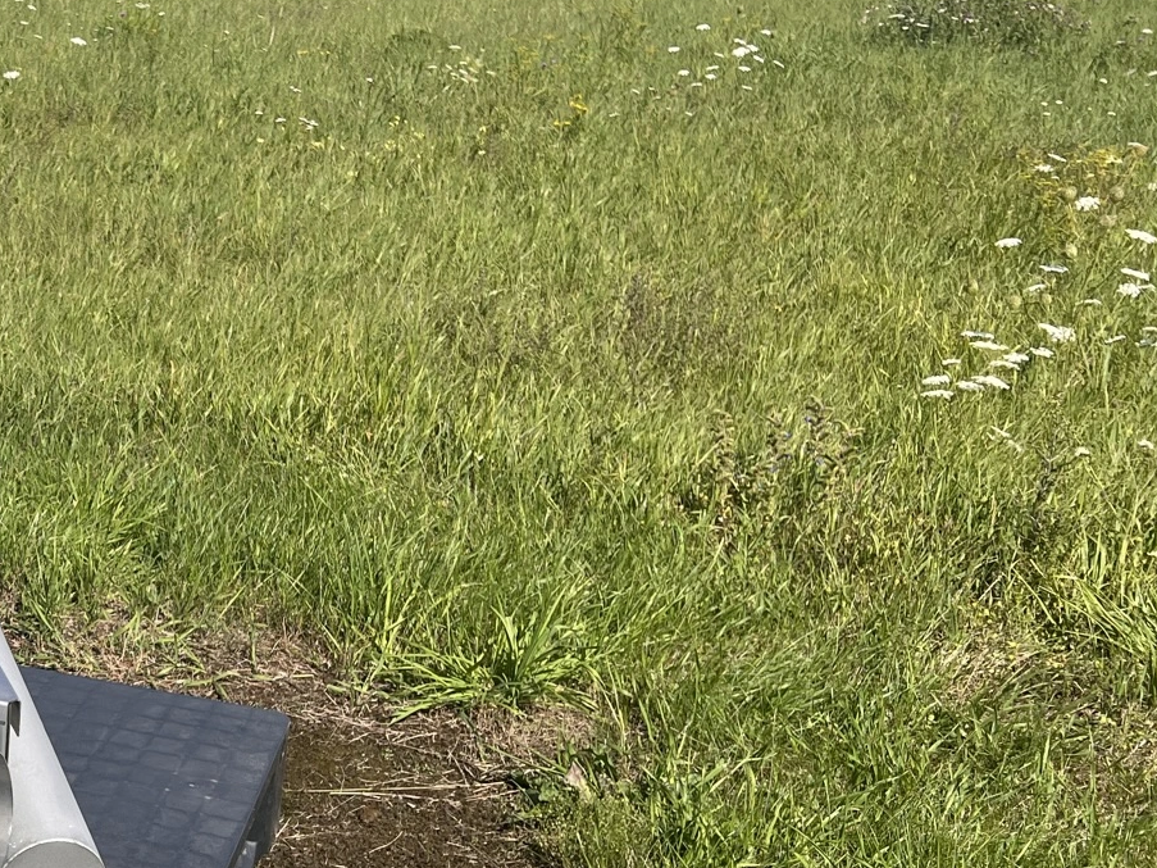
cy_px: 514
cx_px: -138
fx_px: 1972
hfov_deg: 29.3
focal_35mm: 59
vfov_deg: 24.8
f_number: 1.5
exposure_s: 1/4115
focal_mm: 5.7
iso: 50
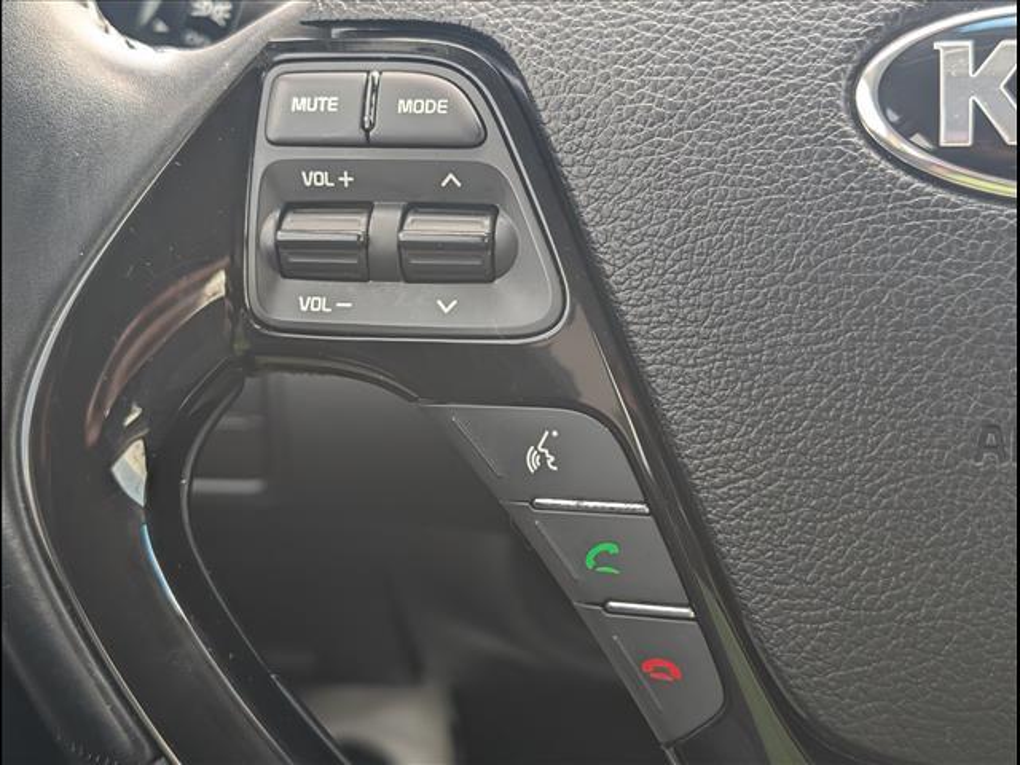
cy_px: 382
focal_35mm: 49
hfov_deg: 38.9
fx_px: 1444
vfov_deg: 29.7
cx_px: 510
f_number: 1.68
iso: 234
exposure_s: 1/200
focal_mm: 6.9
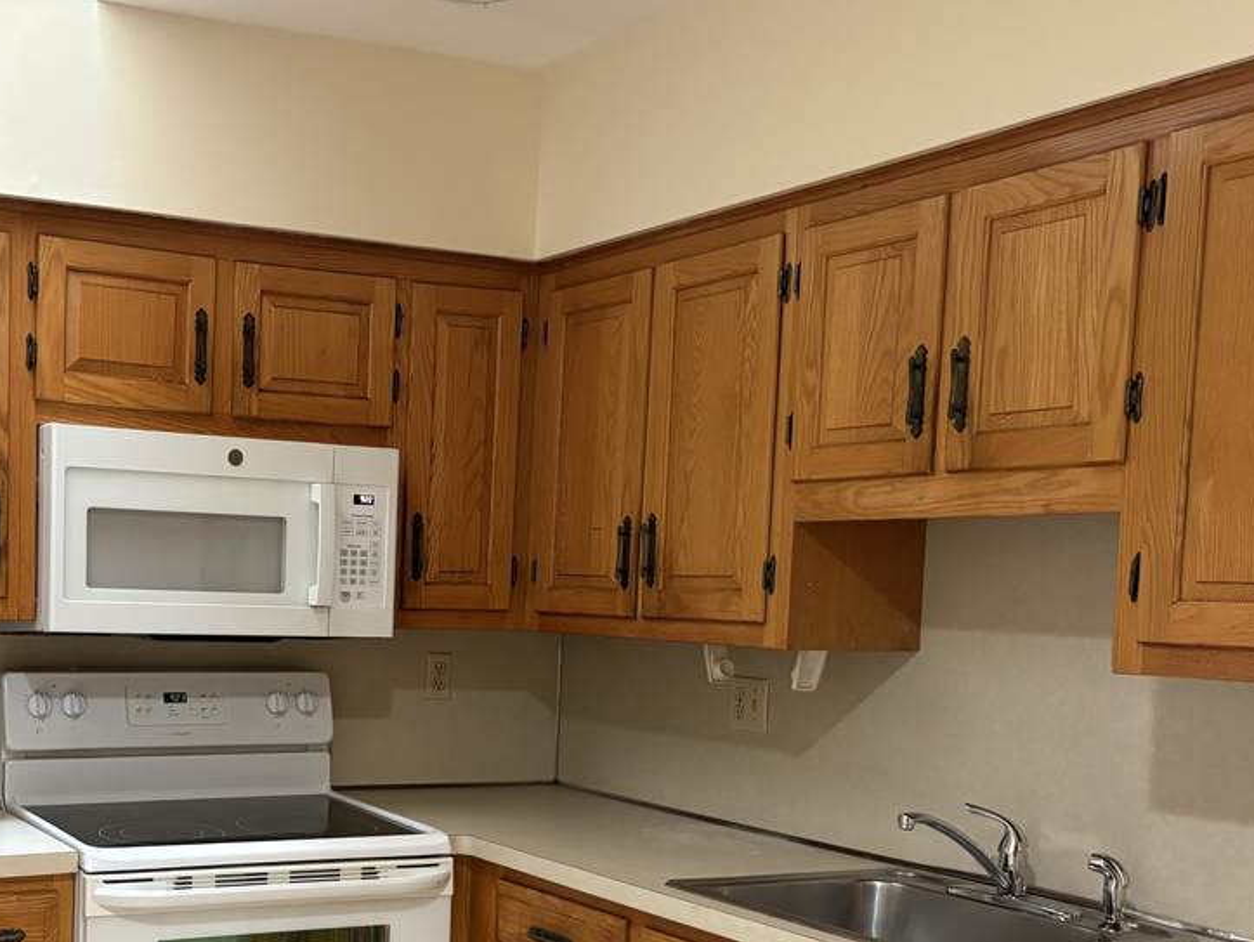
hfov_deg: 40.0
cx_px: 305
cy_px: 692
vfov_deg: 31.1
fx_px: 1667
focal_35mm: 46
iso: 250
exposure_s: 1/60
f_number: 1.6
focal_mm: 5.96
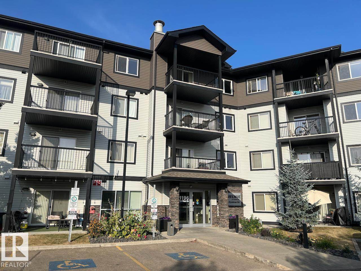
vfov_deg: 53.1
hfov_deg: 67.3
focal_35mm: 26
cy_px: 136
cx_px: 180
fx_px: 271
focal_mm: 5.7
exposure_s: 1/4444
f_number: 1.5
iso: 50
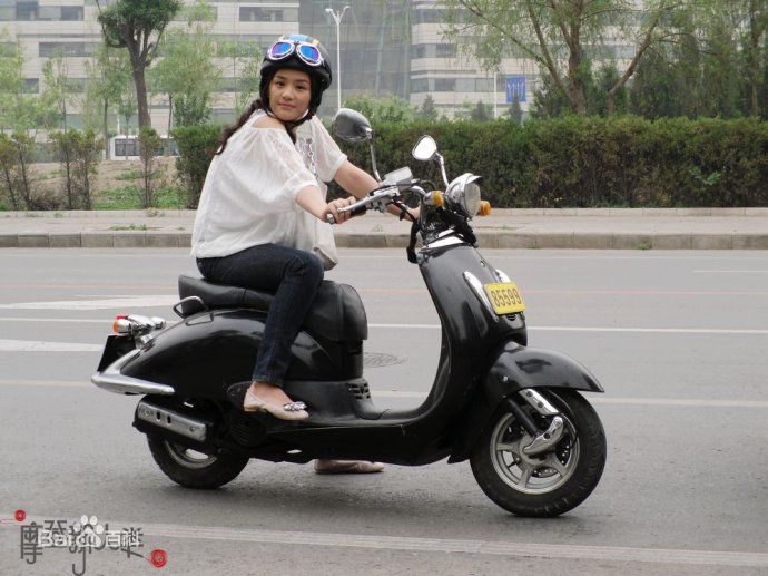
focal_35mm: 105
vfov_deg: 14.1
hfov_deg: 18.7
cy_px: 288
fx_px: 2329
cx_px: 384
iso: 100
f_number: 4.5
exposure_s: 1/79
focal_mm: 14.79
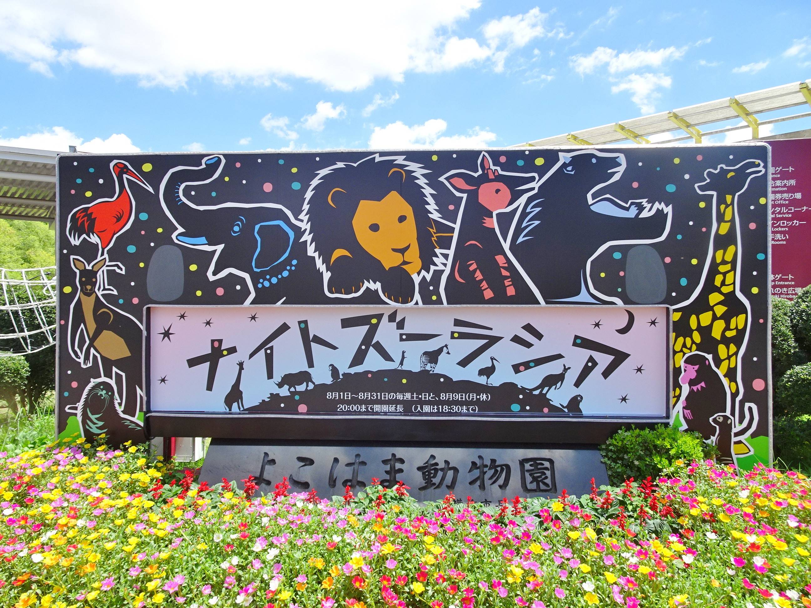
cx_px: 406
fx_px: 562
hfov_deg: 71.6
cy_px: 304
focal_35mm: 24
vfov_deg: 56.8
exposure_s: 1/500
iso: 80
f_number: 3.5
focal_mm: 4.1
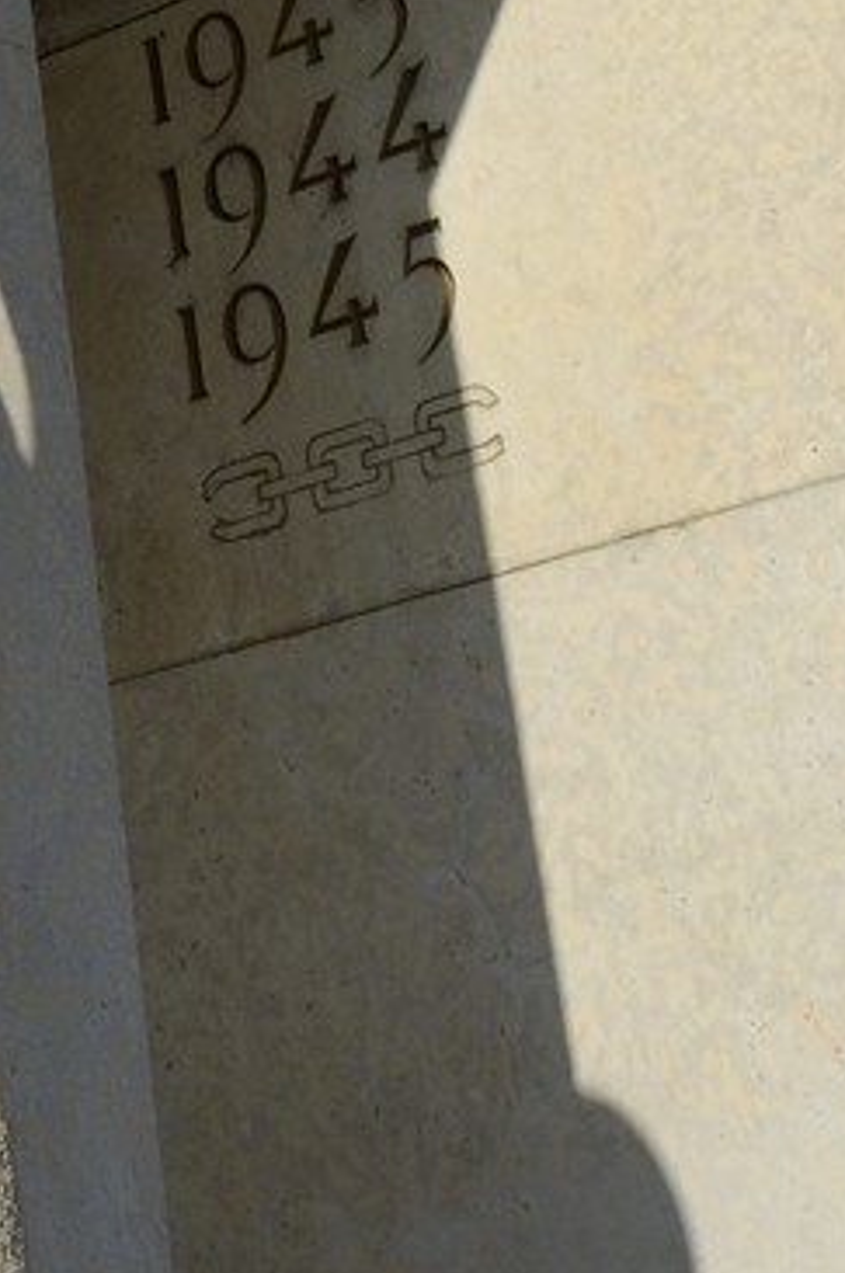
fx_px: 3707
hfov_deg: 11.8
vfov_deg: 15.2
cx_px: -768
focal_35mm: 105
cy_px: -1370
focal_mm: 24
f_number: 13
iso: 200
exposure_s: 1/320
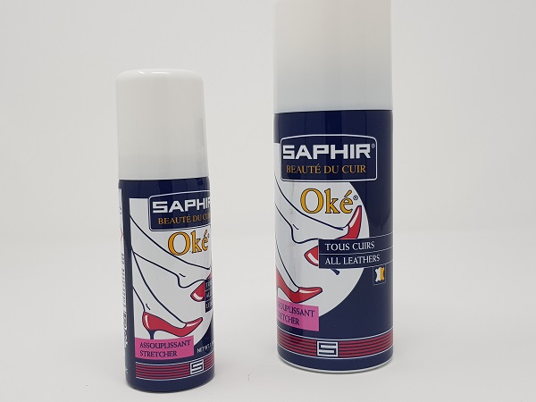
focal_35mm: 26
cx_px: 268
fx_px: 403
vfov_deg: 53.1
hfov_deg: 67.3
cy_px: 201
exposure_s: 1/244
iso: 40
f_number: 1.7
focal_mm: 4.2
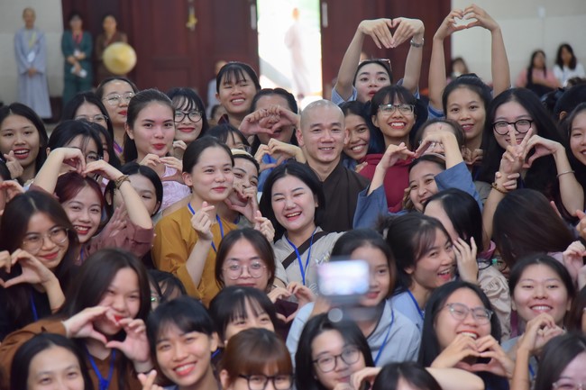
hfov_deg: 17.1
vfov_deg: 11.4
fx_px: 1953
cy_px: 195
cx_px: 293
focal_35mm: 120
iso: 1250
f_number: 4
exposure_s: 1/160
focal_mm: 120
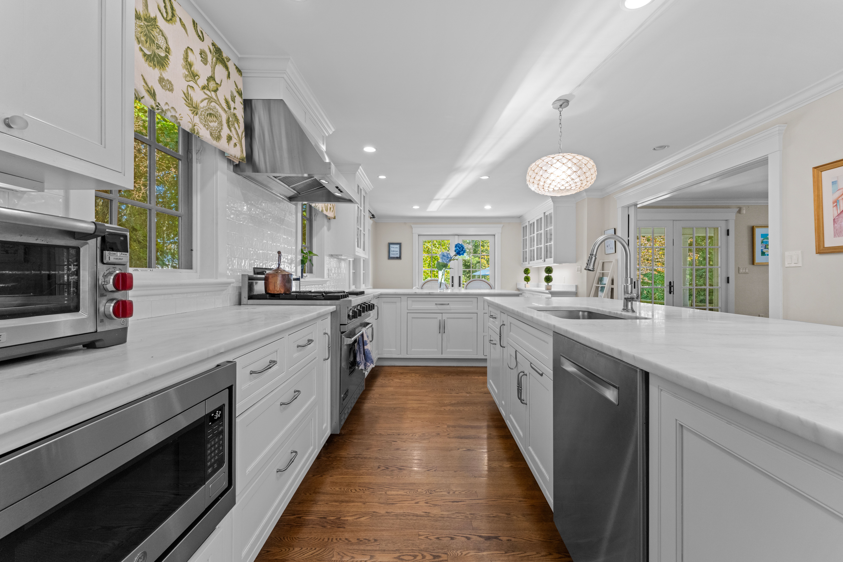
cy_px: 281
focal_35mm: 15
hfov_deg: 100.4
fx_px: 351
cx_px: 422
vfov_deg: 77.3
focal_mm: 15
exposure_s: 1/8
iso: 1600
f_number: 11
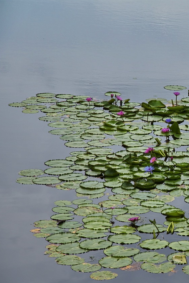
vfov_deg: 11.4
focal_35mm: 181
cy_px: 142
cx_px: 209
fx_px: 1425
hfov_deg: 7.5
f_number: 7.1
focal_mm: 120
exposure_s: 1/250
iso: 100
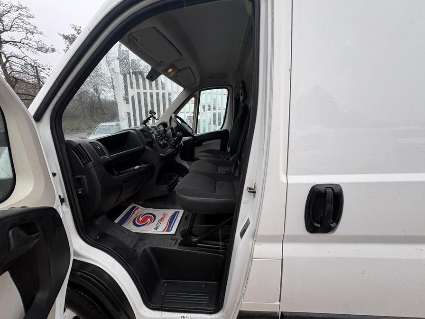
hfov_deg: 102.1
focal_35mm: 14
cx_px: 212
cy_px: 160
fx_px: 172
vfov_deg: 85.7
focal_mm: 2.22
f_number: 2.2
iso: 64
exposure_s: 1/99
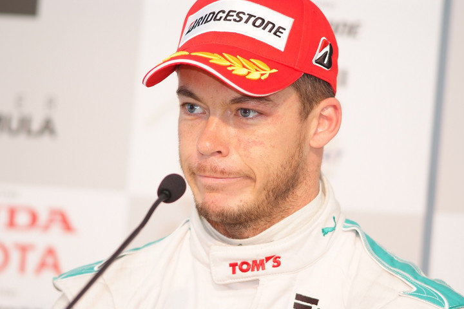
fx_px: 3480
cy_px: 154
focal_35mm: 270
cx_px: 232
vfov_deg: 5.1
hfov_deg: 7.6
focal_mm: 180
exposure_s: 1/125
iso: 500
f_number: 2.8
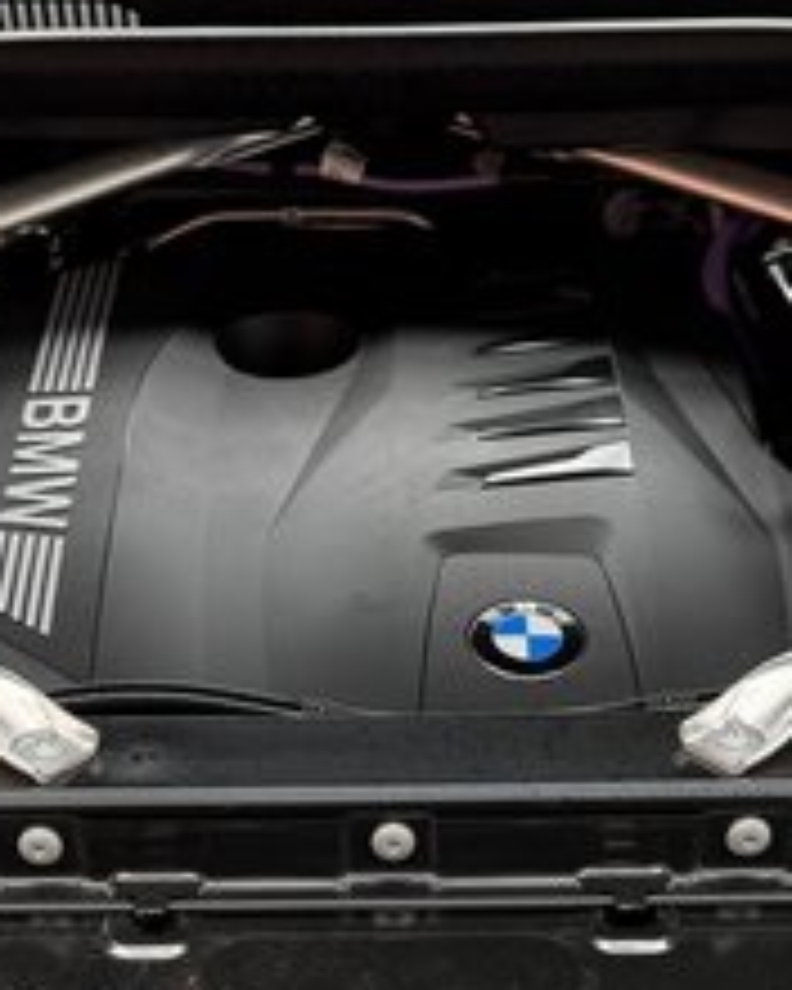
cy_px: 868
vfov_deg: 27.0
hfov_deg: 22.5
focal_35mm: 68
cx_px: 369
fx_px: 1992
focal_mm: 6.76
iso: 200
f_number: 1.78
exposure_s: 1/60
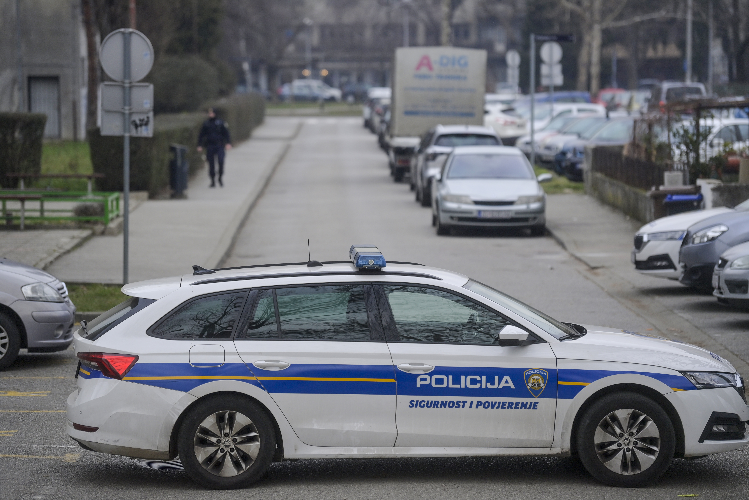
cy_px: 250
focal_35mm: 145
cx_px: 374
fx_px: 3017
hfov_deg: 14.2
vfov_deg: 9.5
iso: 250
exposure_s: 1/1250
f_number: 2.8
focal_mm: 145
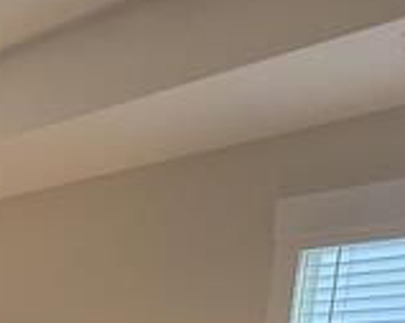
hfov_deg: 28.2
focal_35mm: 55
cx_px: -120
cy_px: 511
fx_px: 659
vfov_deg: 21.9
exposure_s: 1/120
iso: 250
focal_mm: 2.22
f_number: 2.2
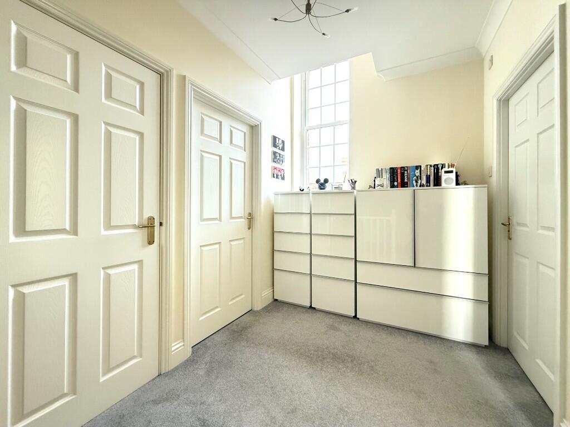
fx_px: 231
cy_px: 214
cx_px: 285
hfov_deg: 102.1
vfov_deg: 85.7
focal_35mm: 14
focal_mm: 2.22
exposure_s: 1/50
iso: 500
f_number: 2.2
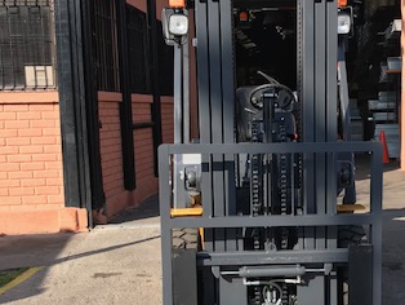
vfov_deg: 25.6
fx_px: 667
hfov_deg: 33.4
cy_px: 196
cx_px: 275
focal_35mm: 57
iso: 20
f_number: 1.8
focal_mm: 3.99
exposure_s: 1/855
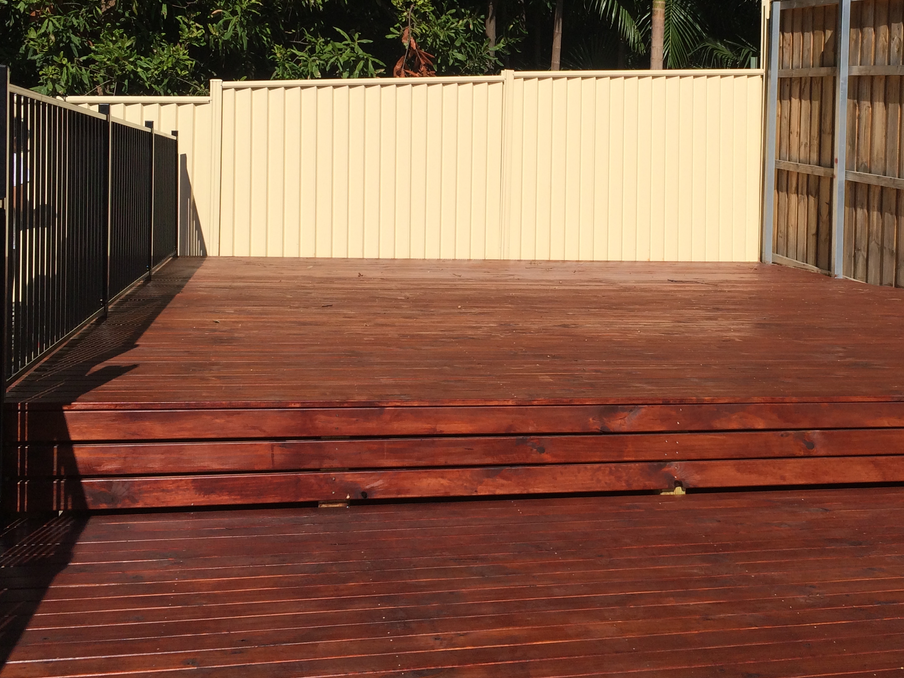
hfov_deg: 41.8
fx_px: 1175
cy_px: 230
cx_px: 562
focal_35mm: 45
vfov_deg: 31.9
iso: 40
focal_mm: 4.12
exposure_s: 1/3425
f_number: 2.2
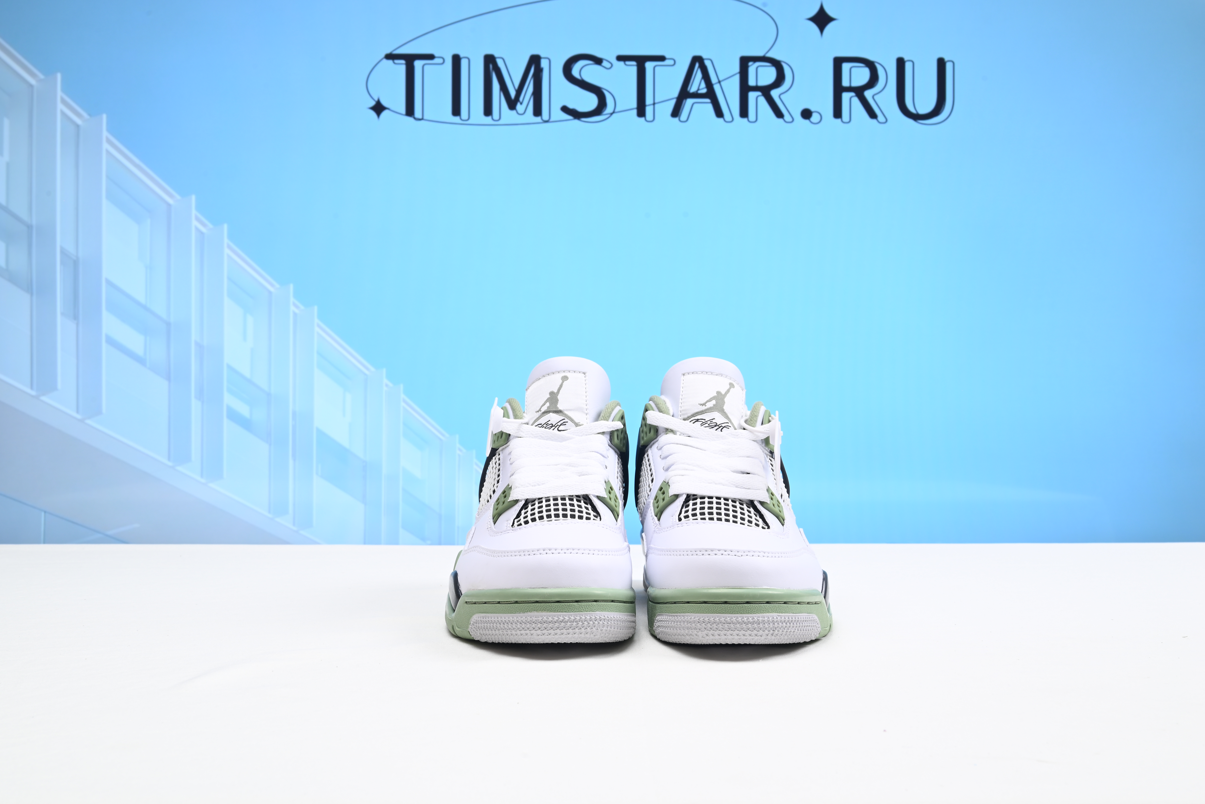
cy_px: 402
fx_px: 1205
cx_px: 602
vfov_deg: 36.9
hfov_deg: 53.1
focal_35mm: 36
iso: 100
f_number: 16
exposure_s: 1/2
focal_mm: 36
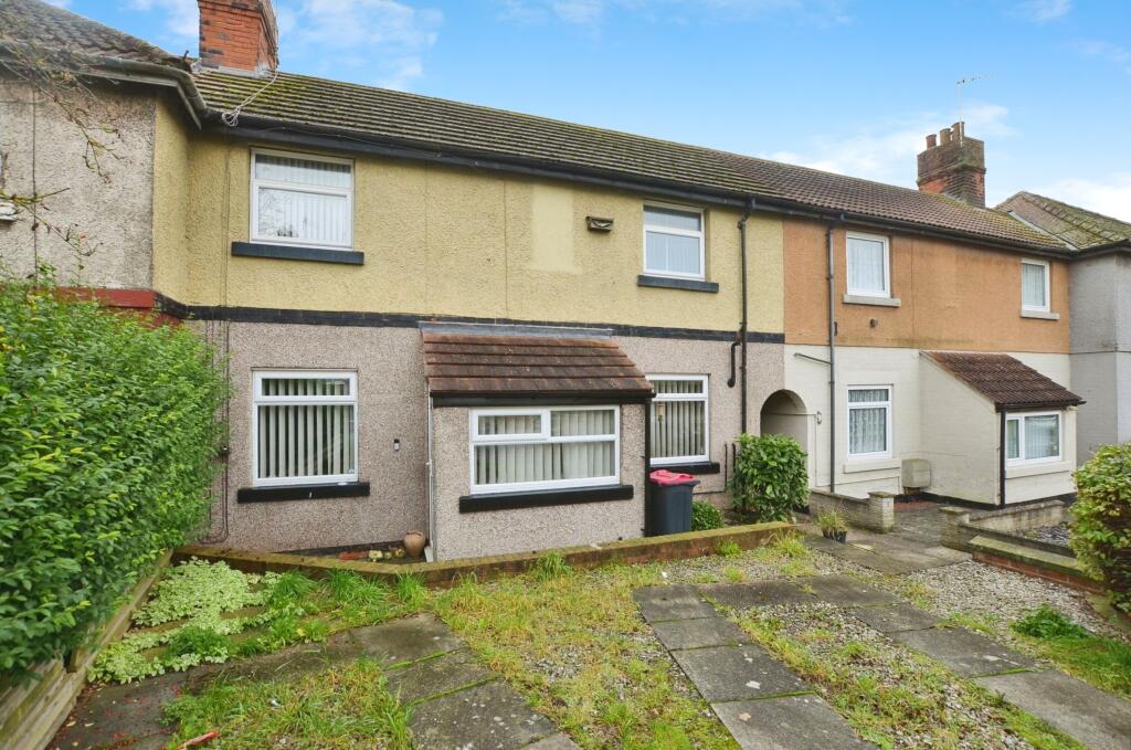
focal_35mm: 15
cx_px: 566
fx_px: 470
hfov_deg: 100.5
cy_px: 375
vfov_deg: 77.1
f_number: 6.3
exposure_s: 1/160
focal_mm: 10
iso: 200
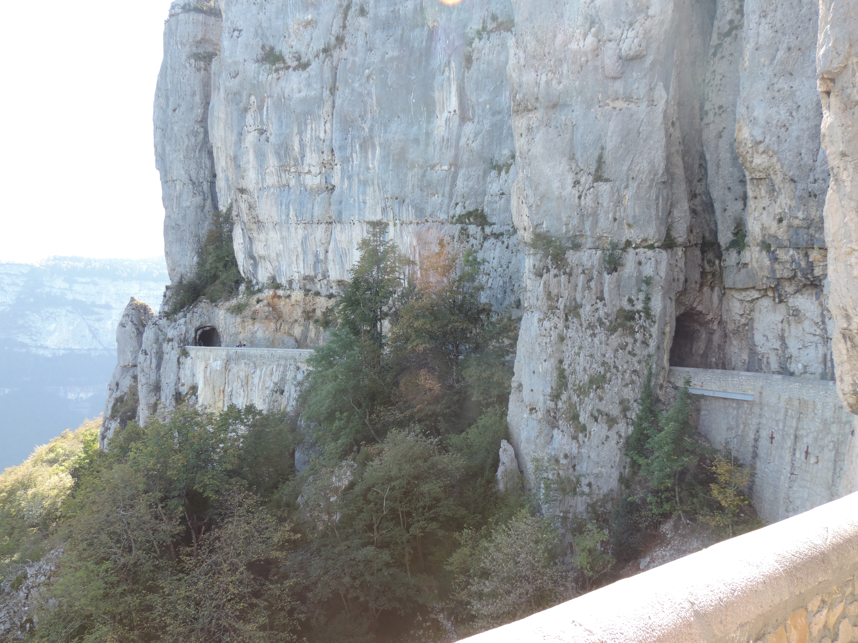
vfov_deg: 40.7
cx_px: 429
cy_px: 322
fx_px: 868
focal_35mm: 35
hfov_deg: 52.6
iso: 80
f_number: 3.3
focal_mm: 6.2
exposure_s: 1/100
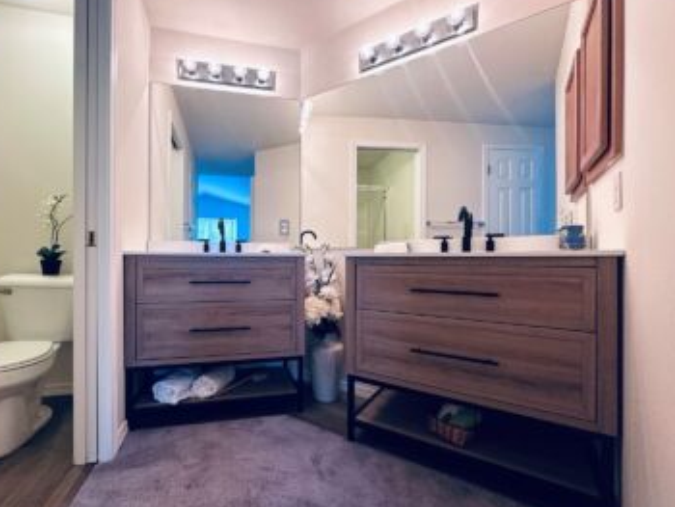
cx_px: 297
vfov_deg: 78.2
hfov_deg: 94.0
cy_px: 260
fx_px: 312
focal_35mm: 16
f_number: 2.2
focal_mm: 2.22
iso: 320
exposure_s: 1/60
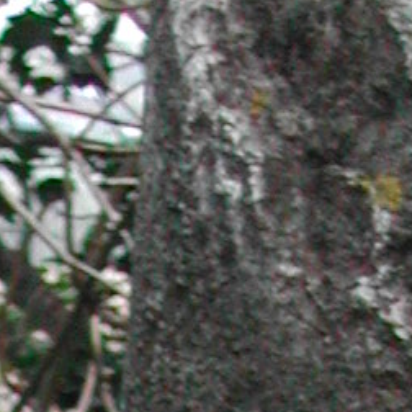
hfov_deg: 3.6
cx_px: -356
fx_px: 6490
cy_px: 1614
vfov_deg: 3.5
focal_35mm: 482
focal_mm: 14.2
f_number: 3.7
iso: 288
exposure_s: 1/51.4
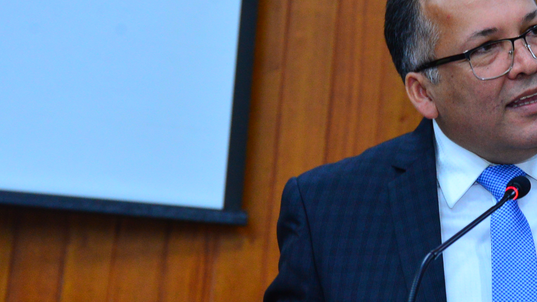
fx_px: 2634
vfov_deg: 6.6
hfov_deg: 11.6
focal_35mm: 185
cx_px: 455
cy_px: 202
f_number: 5.3
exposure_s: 1/60
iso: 2500
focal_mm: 82
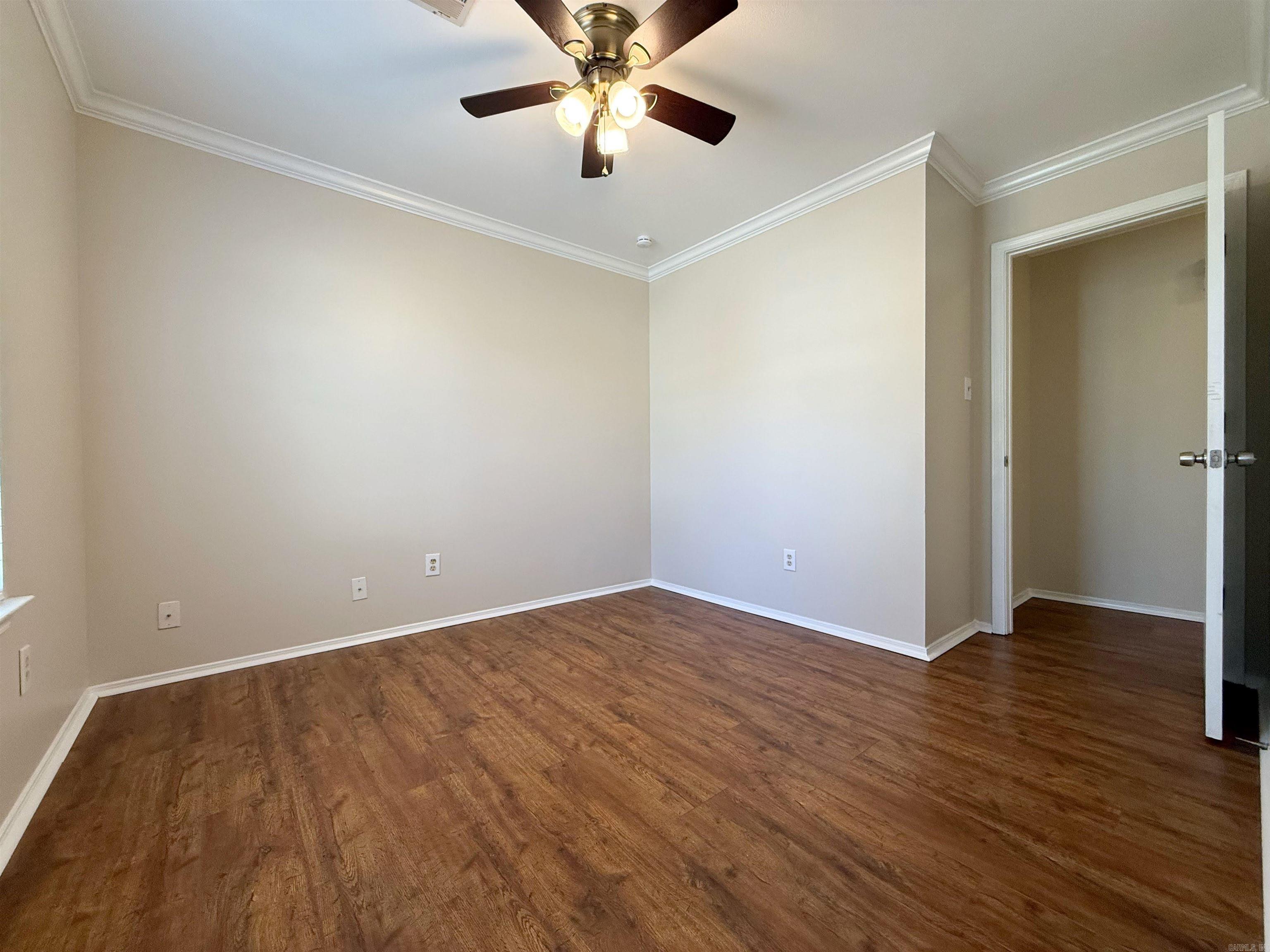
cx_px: 635
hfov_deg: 102.1
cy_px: 476
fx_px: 514
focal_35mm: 14
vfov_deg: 85.7
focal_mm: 2.22
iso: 200
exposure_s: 1/120
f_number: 2.2
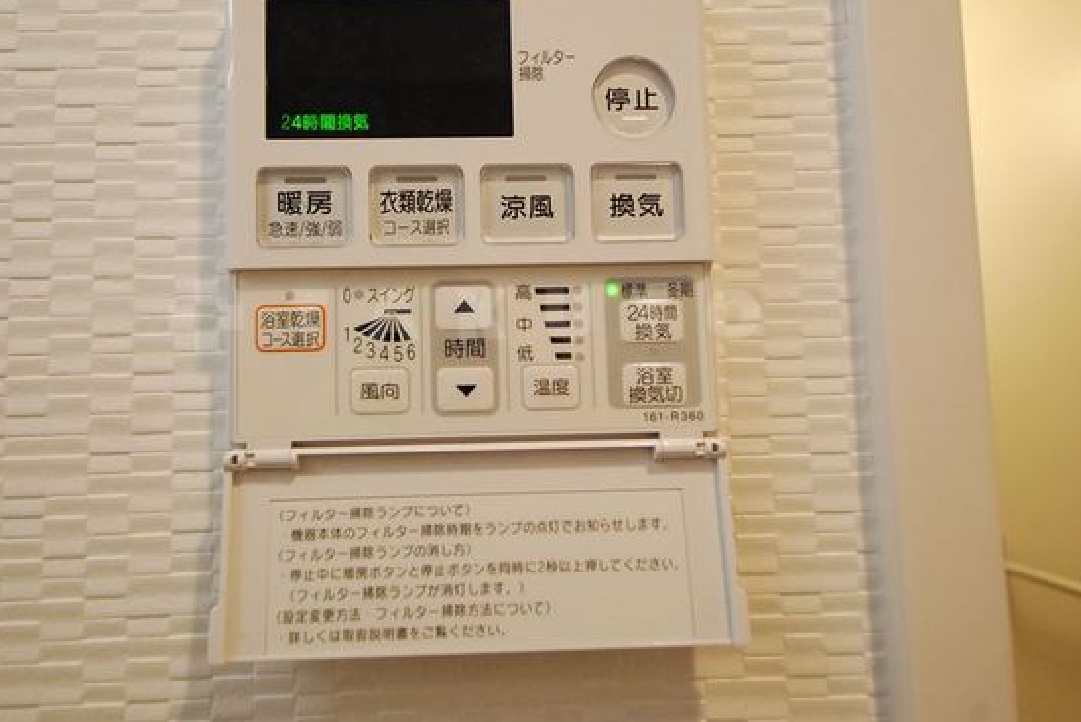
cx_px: 465
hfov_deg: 65.1
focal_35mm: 28
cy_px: 317
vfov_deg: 46.4
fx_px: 841
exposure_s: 1/80
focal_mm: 16
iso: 1600
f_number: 5.6
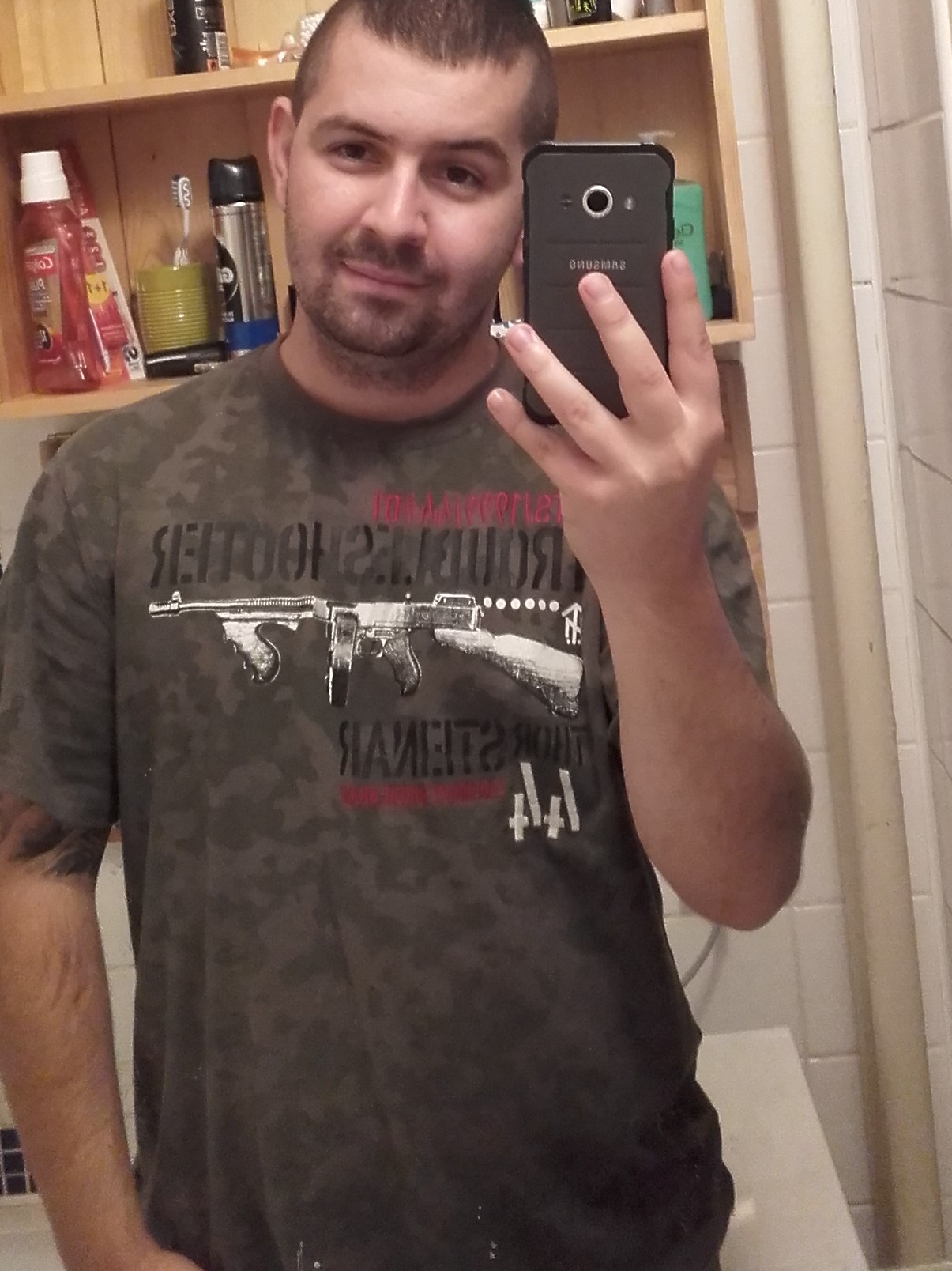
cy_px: 583
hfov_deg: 40.6
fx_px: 1284
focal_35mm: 35
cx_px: 423
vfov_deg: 52.6
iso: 180
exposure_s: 1/14
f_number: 2.2
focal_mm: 3.3
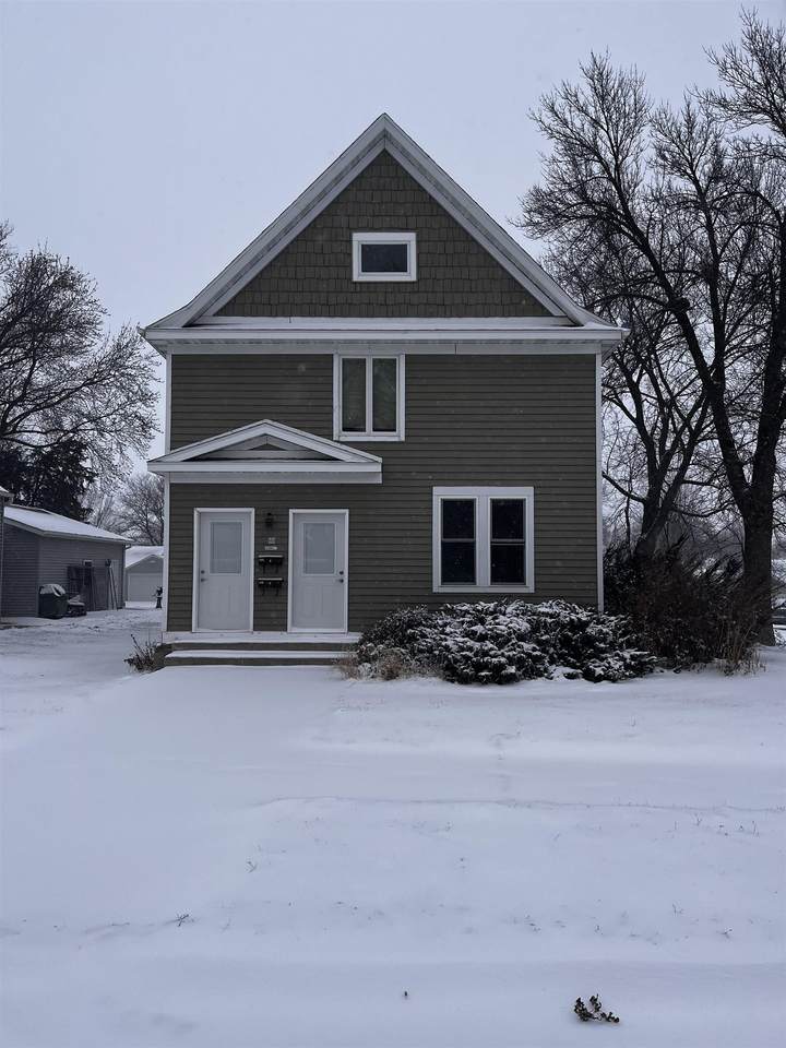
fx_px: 787
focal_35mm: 26
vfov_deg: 67.3
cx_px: 393
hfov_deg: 53.1
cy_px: 524
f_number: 1.6
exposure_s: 1/3311
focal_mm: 5.1
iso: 50
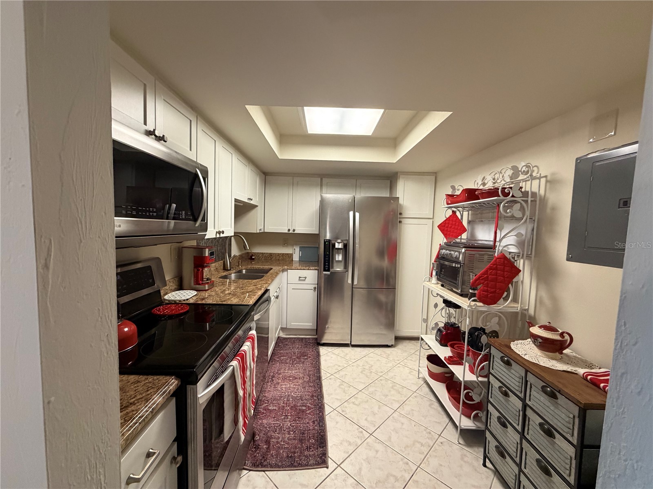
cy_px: 244
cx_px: 326
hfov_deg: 102.1
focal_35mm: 14
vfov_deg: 85.7
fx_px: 264
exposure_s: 1/60
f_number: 2.2
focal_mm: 2.22
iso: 400
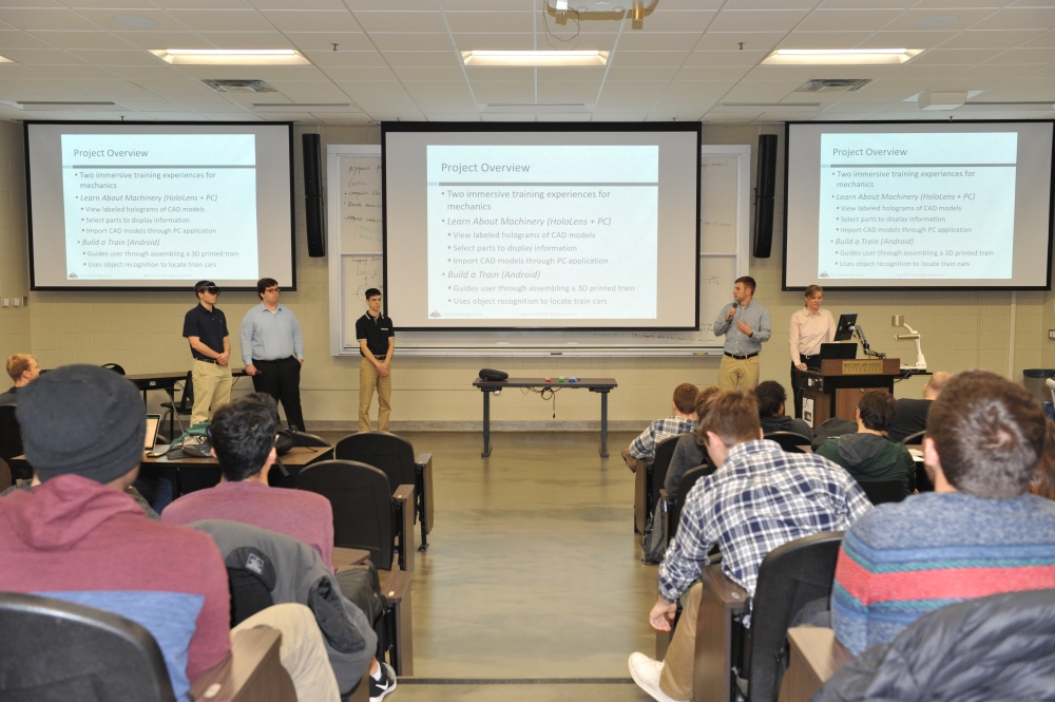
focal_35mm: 35
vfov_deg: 37.8
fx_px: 1025
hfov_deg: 54.5
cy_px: 351
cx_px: 528
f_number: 5
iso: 1000
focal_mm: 35
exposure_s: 1/60
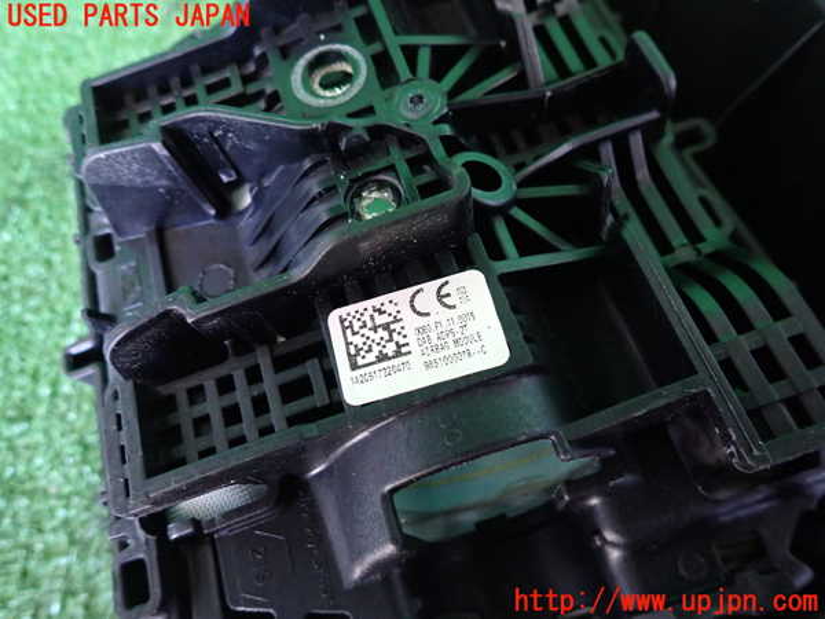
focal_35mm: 25
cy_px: 310
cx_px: 412
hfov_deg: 69.4
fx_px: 596
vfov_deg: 54.9
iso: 640
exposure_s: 1/30
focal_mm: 4.5
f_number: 2
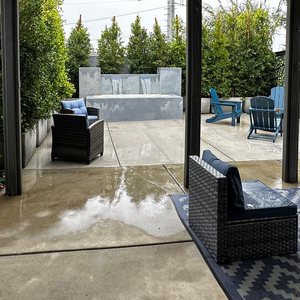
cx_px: 139
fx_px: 314
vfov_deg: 49.4
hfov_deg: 51.1
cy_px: 82
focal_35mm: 32
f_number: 2.2
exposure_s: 1/144
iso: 40
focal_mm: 2.22
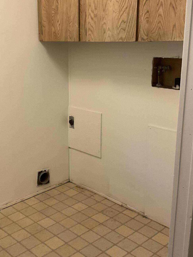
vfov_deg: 42.0
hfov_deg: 32.0
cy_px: 112
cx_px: 66
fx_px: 334
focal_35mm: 45
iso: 125
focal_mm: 3
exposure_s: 1/60
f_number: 1.8
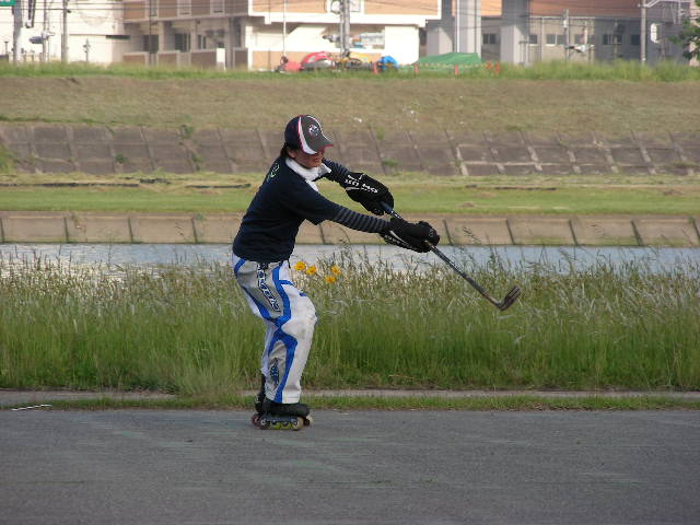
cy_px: 262
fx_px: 5440
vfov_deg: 5.5
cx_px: 350
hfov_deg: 7.4
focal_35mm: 269
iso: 50
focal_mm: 44.8
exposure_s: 1/206
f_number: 4
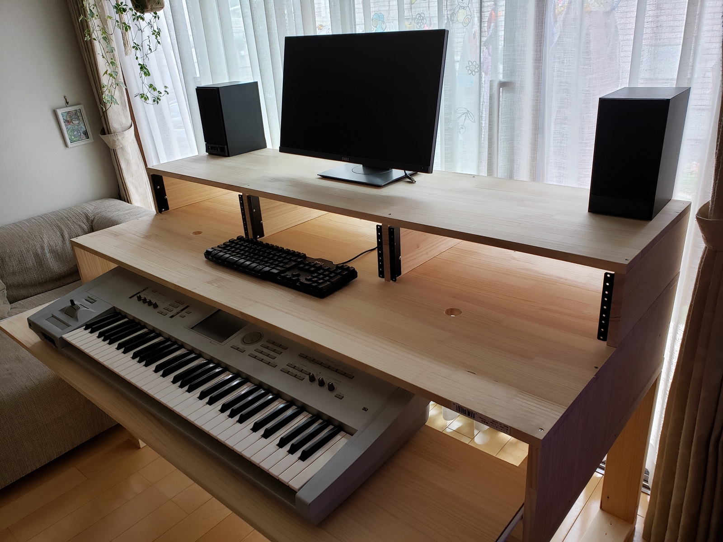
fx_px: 543
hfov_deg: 67.3
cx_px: 362
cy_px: 271
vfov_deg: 53.1
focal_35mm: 26
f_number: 2.4
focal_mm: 4.3
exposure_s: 1/46
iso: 100
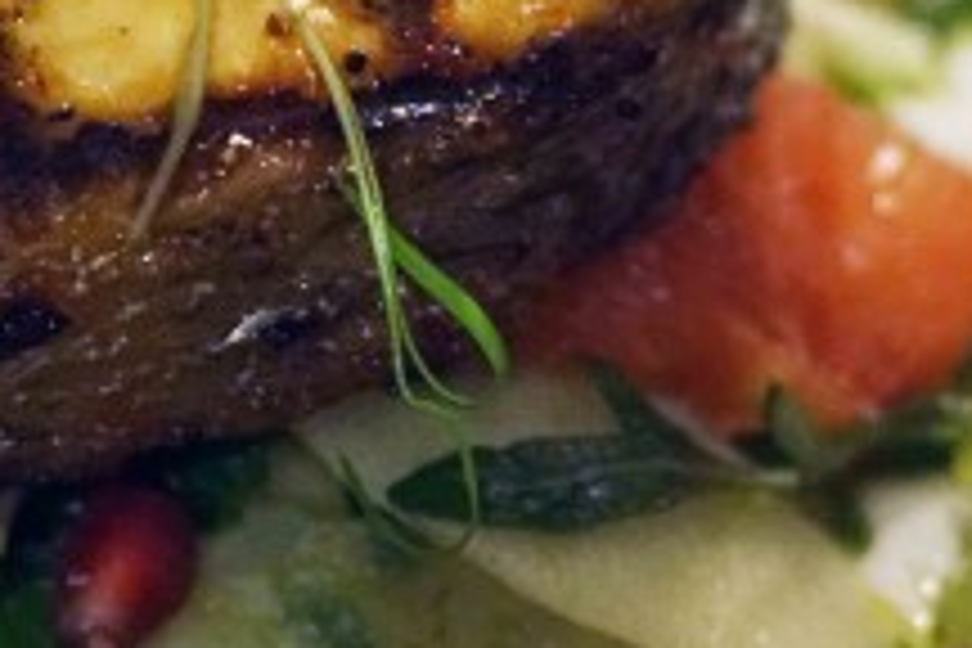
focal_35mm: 112
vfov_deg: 12.1
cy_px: 83
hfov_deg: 17.9
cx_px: 117
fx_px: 3034
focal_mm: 27
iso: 3200
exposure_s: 1/13
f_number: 4.5
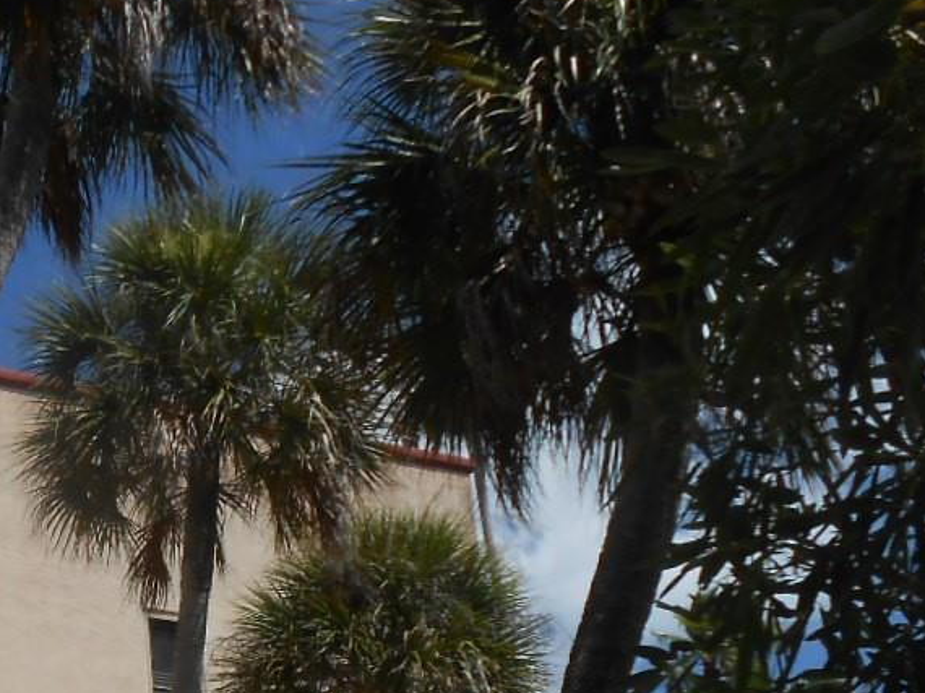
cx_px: -261
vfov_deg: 18.7
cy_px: 897
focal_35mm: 73
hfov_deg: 23.7
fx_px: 1950
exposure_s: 1/1500
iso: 80
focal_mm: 4.6
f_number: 3.5
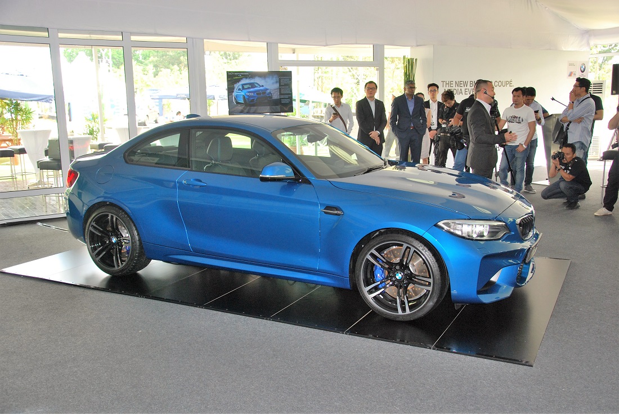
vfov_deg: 37.0
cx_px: 310
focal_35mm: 36
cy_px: 207
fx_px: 620
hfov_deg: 53.1
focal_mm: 24
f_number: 4
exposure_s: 1/60
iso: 250
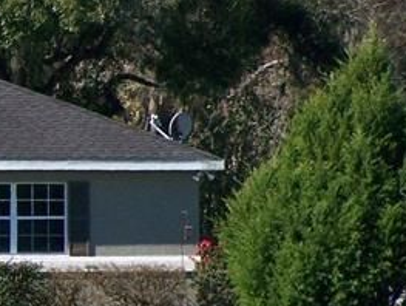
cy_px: 195
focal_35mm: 734
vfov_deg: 2.0
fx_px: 8621
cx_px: -291
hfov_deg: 2.7
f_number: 3.2
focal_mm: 31.3
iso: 80
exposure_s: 1/800
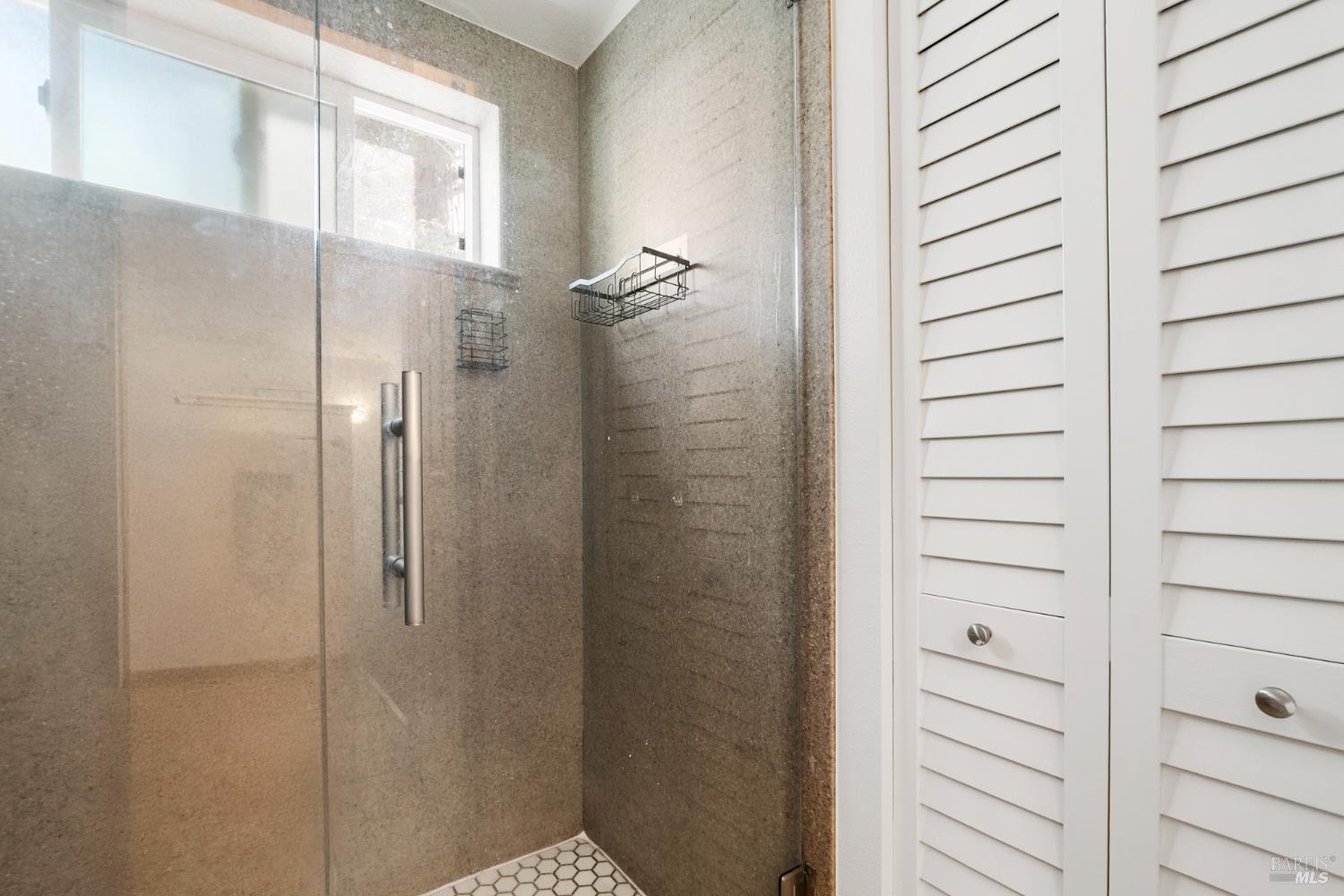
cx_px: 672
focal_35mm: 15
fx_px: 560
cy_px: 448
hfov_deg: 100.4
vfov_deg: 77.3
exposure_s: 1
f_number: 8
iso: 250
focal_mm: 10
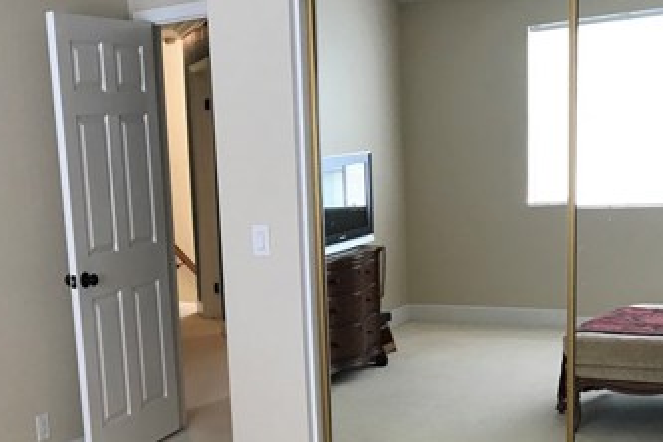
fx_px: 1031
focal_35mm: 56
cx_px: 167
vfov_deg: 23.7
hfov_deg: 34.9
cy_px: 380
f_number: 1.8
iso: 32
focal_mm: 3.99
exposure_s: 1/30
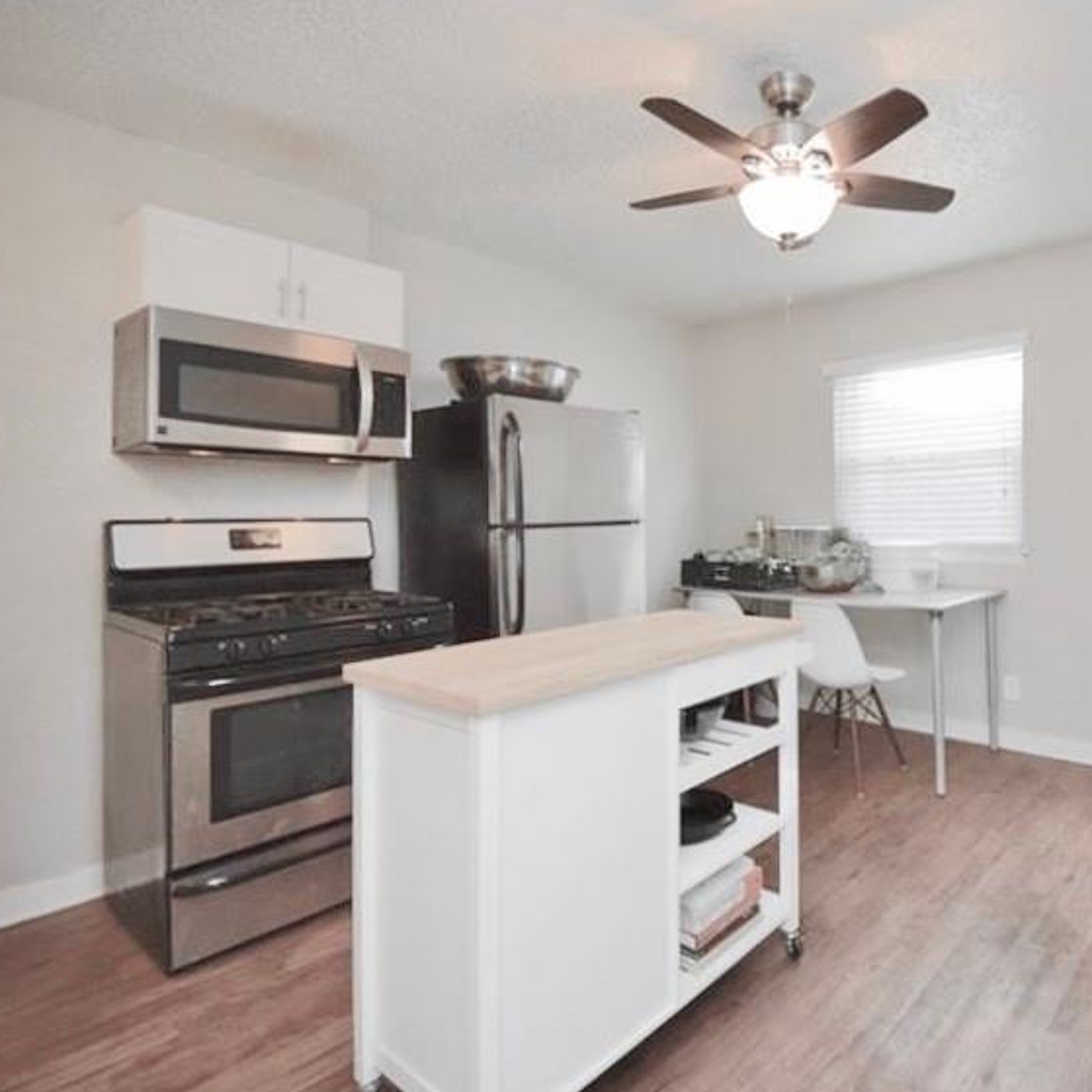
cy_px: 528
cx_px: 782
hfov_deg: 76.3
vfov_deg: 80.7
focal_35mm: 18
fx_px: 642
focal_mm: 8
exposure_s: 1/60
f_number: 4.5
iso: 640
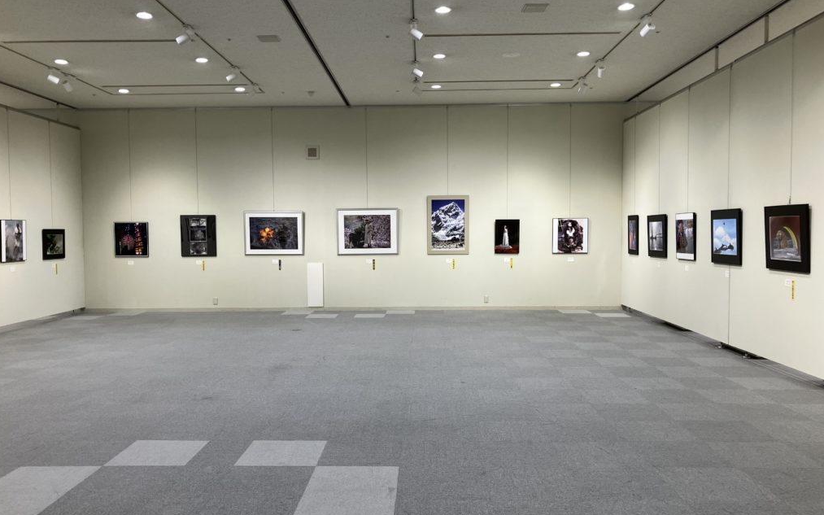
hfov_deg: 62.9
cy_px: 271
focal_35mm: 30
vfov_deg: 41.8
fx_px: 674
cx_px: 408
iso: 64
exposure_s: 1/120
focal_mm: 3.99
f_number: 1.8
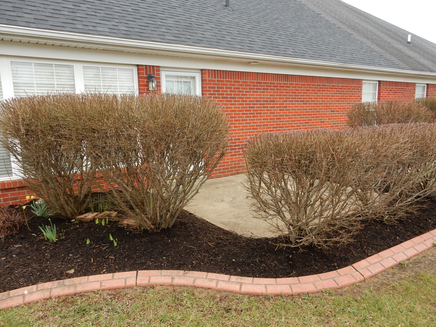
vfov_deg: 54.9
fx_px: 315
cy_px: 164
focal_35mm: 25
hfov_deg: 69.4
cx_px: 218
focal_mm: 4.5
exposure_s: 1/100
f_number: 3.7
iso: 125
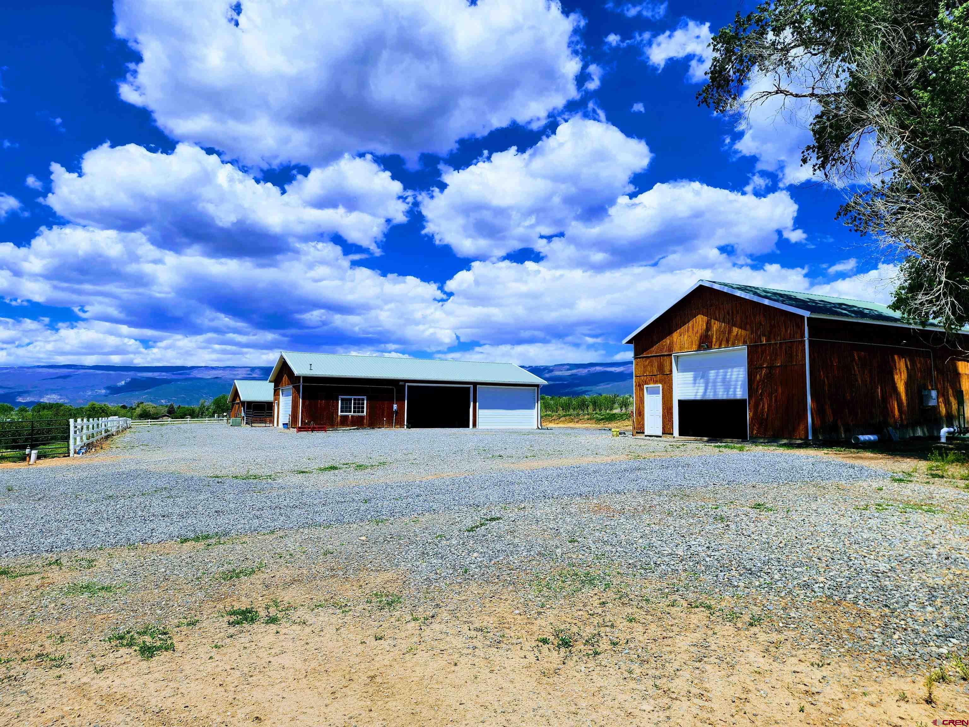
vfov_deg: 58.9
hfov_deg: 73.9
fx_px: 644
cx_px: 484
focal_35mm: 23
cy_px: 364
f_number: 1.8
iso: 12
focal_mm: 6.4
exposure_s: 1/1780
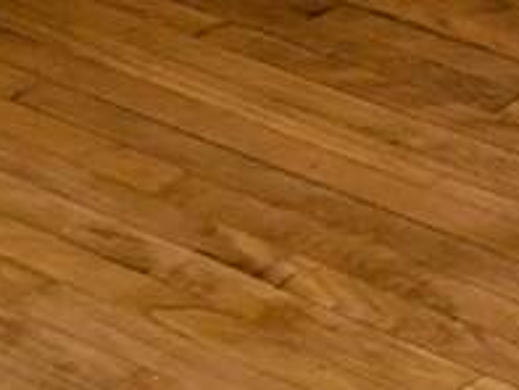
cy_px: -685
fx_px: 2625
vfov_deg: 7.6
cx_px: 782
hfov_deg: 10.9
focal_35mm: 175
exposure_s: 1/60
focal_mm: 6.81
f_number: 1.85
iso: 63
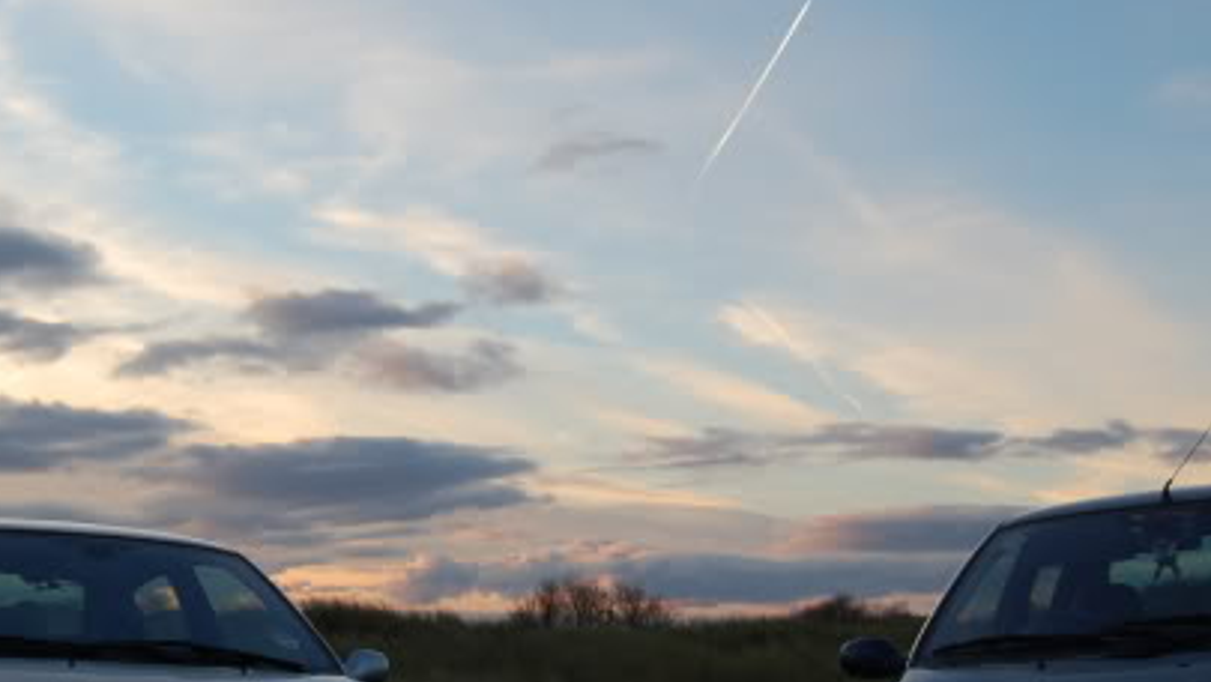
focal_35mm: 62
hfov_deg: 33.8
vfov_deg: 19.3
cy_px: 471
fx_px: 1991
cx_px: 598
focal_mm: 20
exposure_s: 1/160
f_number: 6.3
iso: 200
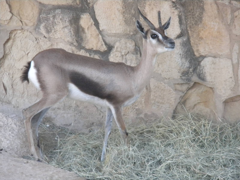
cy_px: 90
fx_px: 1803
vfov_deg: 5.7
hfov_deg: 7.6
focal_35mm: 260
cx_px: 120
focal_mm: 46.2
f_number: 5.3
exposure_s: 1/105
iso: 400
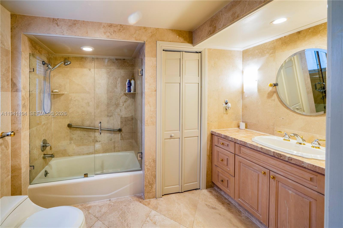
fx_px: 114
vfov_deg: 90.0
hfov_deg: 112.6
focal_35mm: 12
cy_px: 114
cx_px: 172
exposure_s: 1/1.67
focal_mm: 12
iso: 200
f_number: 11
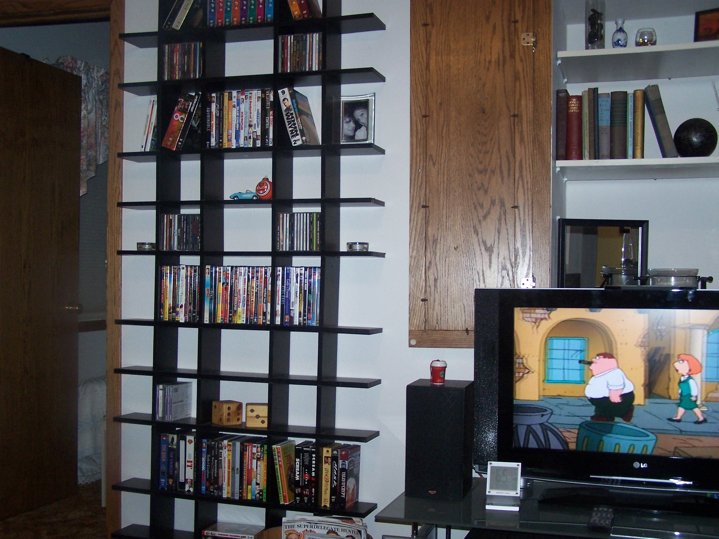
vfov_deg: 33.6
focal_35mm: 43
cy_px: 270
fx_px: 893
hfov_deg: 43.9
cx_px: 360
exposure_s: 1/60
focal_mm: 7.1
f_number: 2.9
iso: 140
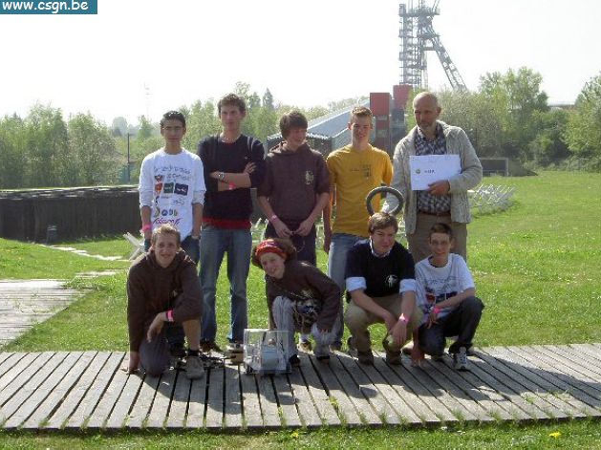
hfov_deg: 34.4
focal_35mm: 56
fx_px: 972
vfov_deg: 26.1
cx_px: 298
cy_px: 222
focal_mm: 11.3
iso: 100
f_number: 5.5
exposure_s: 1/250
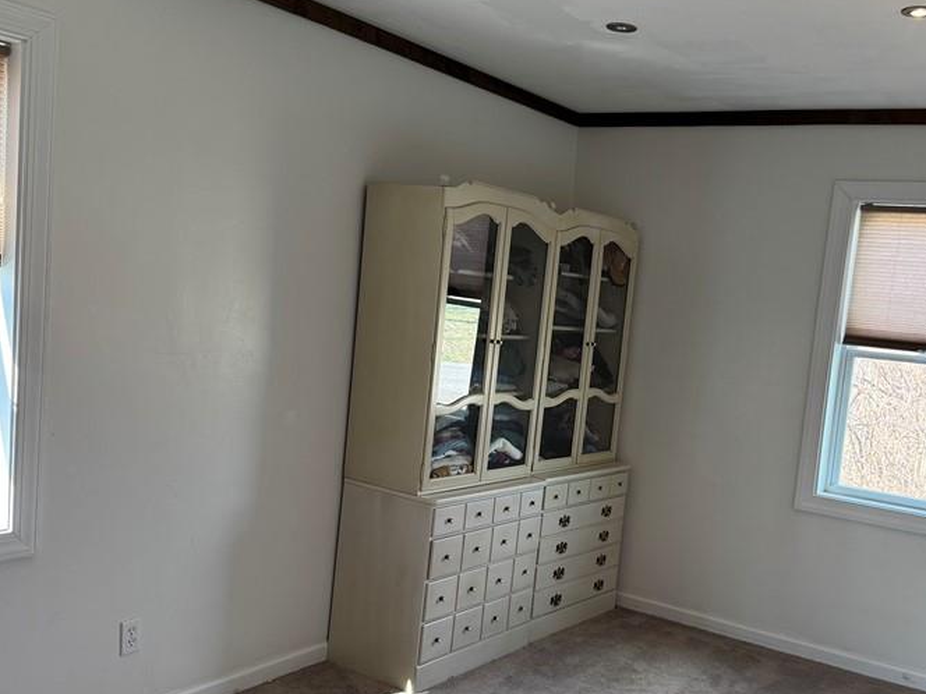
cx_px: 579
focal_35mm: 37
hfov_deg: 49.6
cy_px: 408
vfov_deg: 38.5
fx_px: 990
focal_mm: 6.76
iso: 160
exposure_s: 1/120
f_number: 1.78
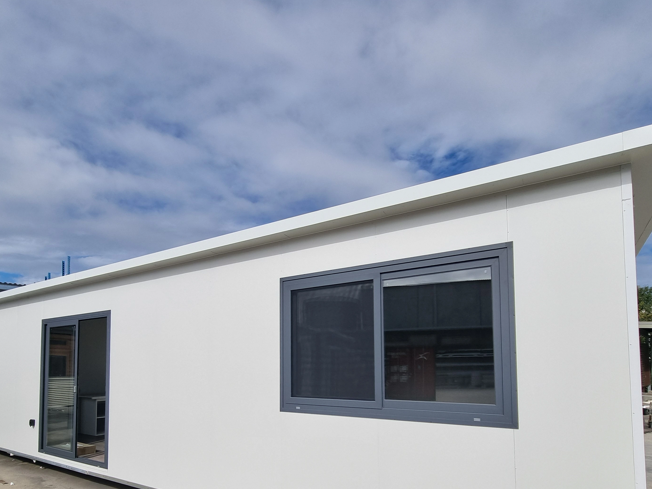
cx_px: 290
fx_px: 358
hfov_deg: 84.4
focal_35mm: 19
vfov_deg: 65.7
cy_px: 347
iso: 50
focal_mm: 2.2
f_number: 2.2
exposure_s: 1/3792
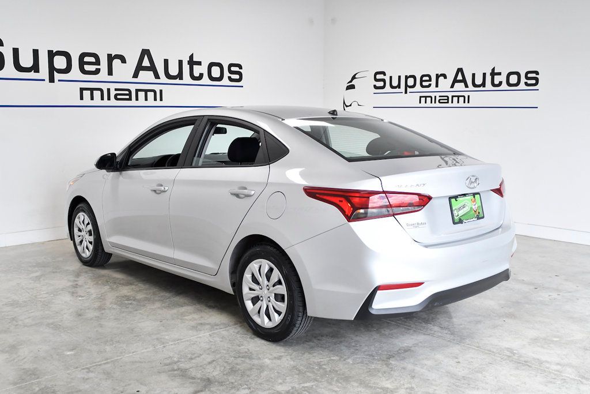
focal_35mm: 36
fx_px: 590
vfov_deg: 36.9
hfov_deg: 53.1
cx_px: 295
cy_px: 197
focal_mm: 24
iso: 1250
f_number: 4.5
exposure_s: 1/800
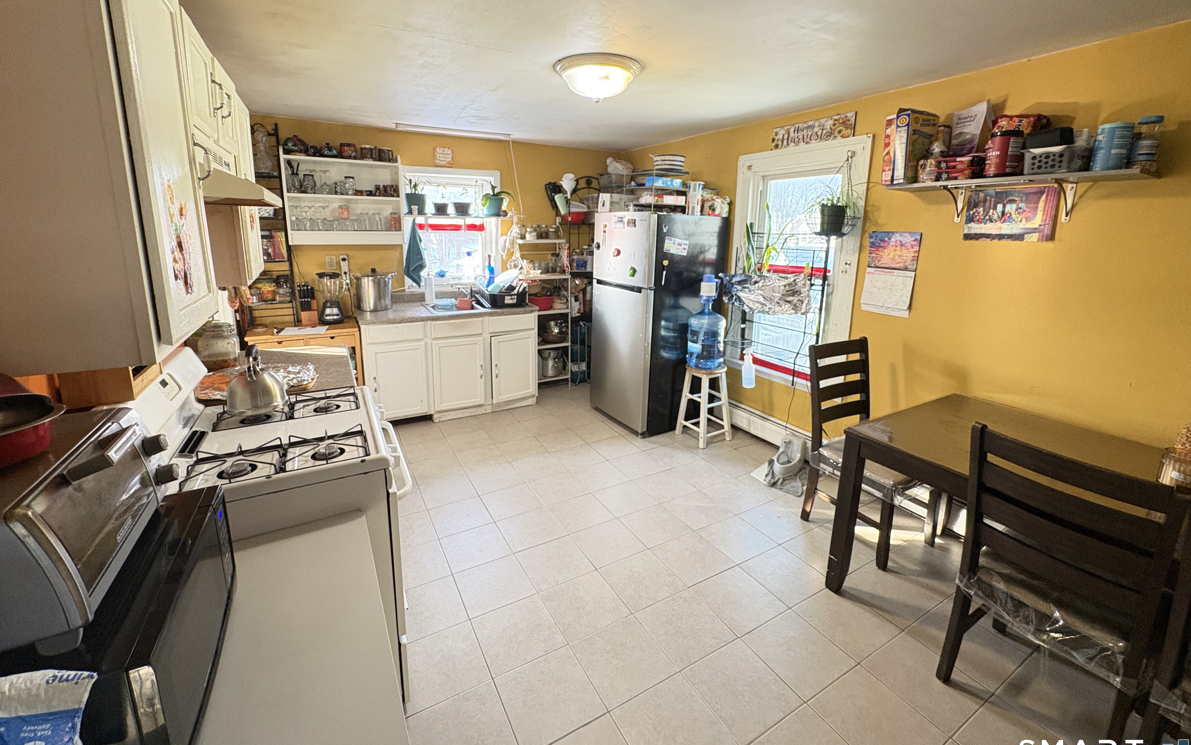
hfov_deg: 101.5
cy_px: 320
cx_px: 596
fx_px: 487
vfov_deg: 74.4
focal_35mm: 15
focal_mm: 2.22
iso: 400
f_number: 2.2
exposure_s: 1/60
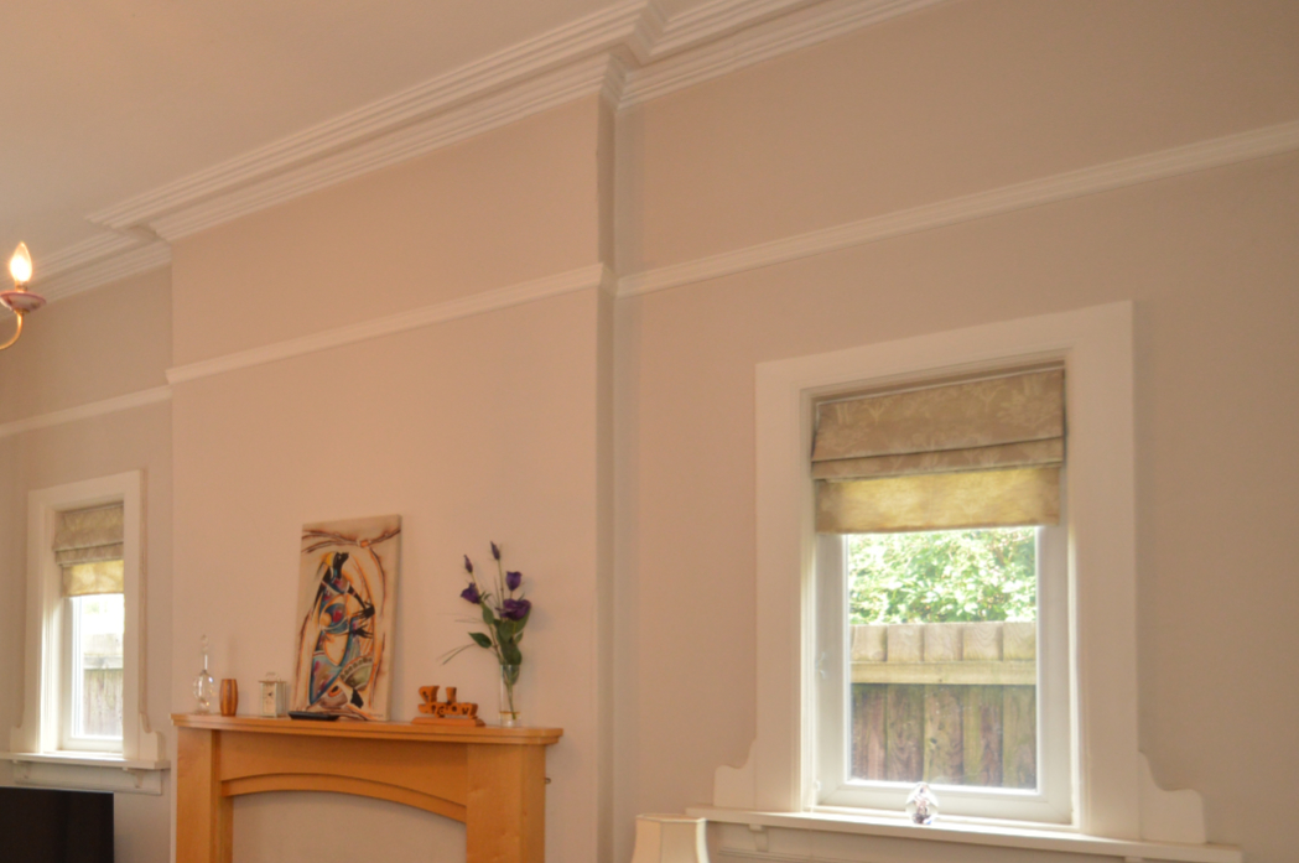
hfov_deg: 60.7
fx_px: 1004
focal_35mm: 28
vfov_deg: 45.0
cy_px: 644
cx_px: 267
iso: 400
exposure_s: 1/60
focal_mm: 11
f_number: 4
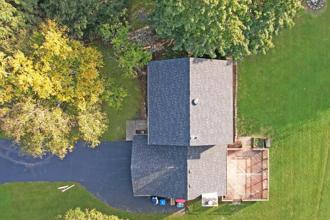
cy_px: 123
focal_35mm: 33
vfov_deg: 39.9
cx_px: 189
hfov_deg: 57.0
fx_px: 302
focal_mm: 8.38
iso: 120
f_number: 2.8
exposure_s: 1/80
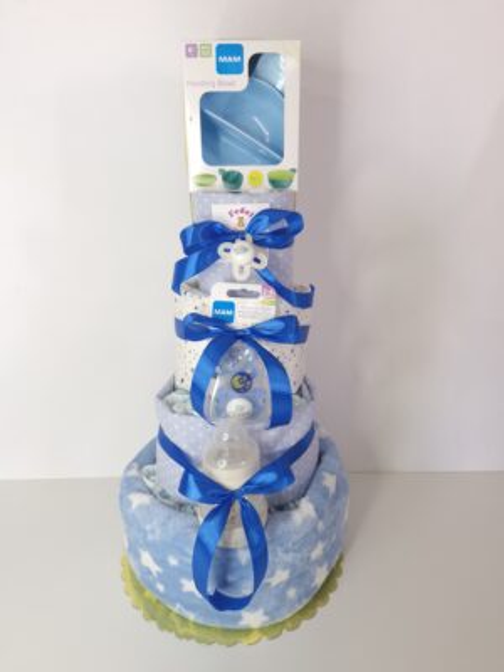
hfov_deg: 58.9
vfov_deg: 73.9
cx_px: 252
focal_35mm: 23
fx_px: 446
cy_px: 336
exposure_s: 1/50
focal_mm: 5.54
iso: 125
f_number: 1.8
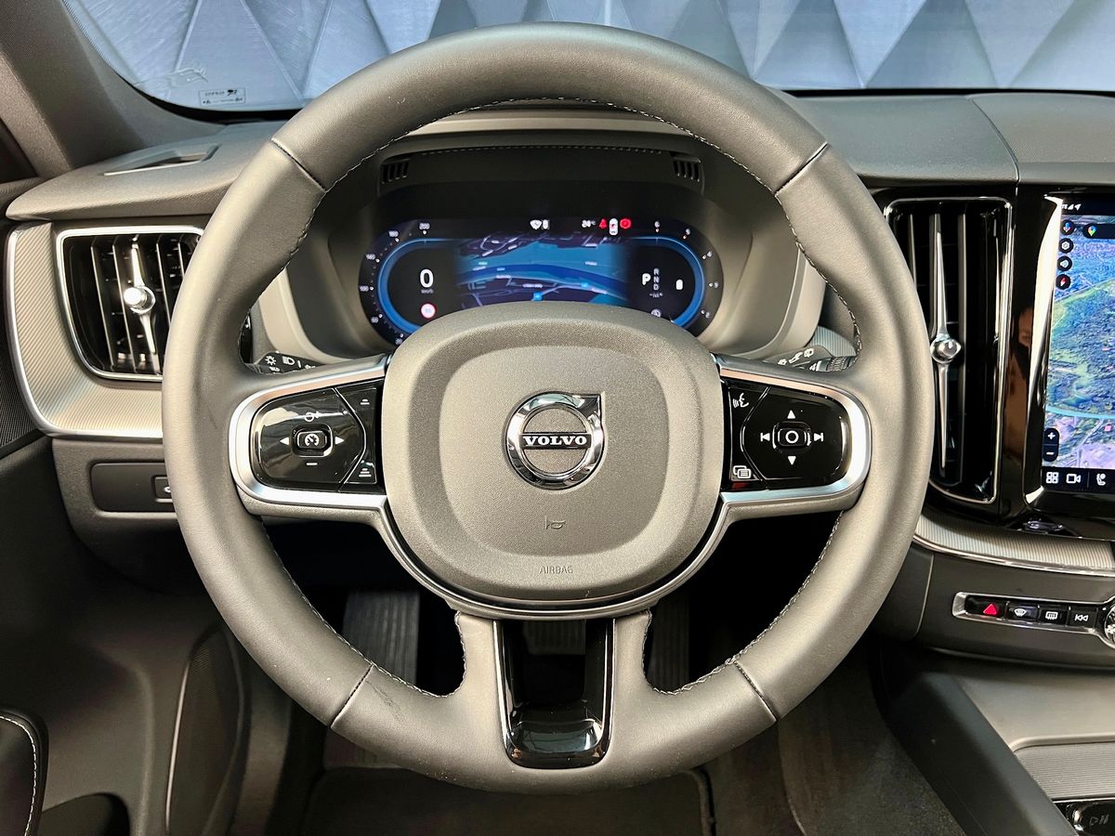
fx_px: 837
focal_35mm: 26
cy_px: 418
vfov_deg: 53.1
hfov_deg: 67.3
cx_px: 558
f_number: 1.5
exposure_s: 1/50
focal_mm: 5.7
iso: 320
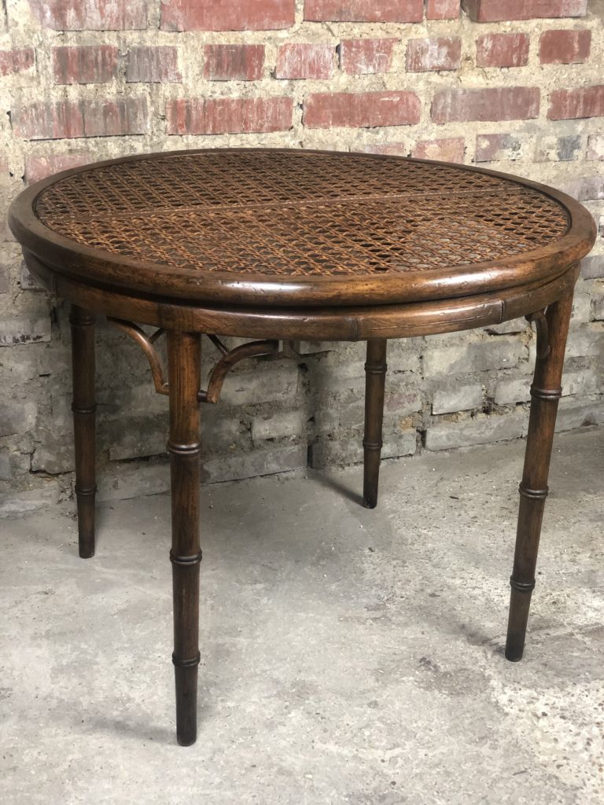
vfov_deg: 36.8
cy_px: 402
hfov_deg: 28.0
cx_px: 302
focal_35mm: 52
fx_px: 1210
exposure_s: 1/33
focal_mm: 6
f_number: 2.4
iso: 125
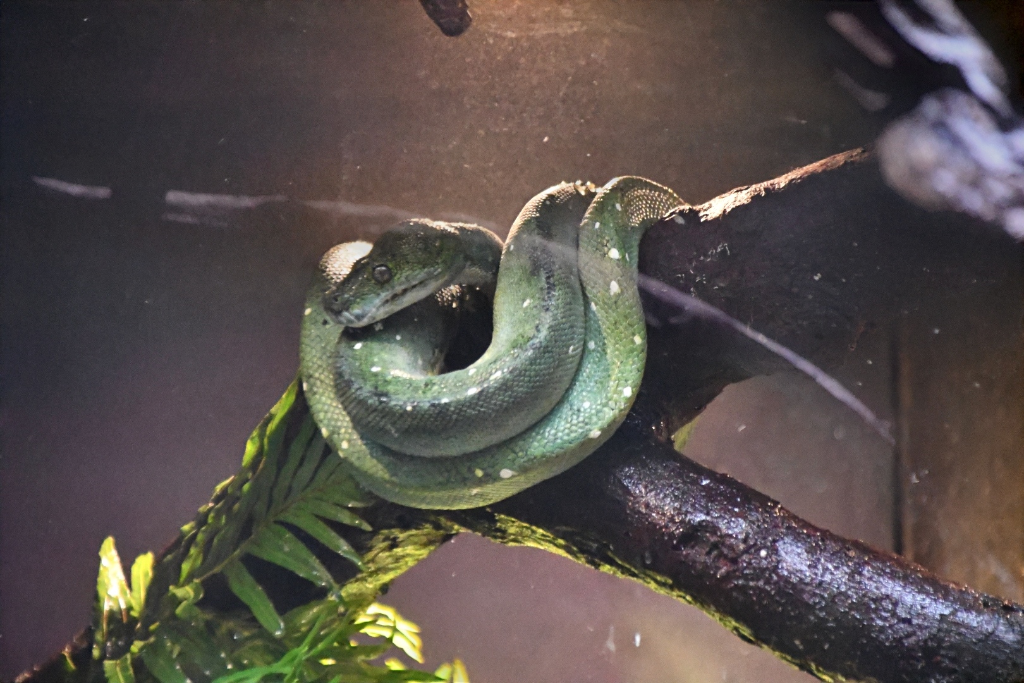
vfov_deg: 4.6
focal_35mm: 300
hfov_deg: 6.9
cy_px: 342
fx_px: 8533
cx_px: 512
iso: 12800
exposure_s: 1/100
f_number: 6.3
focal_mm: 200
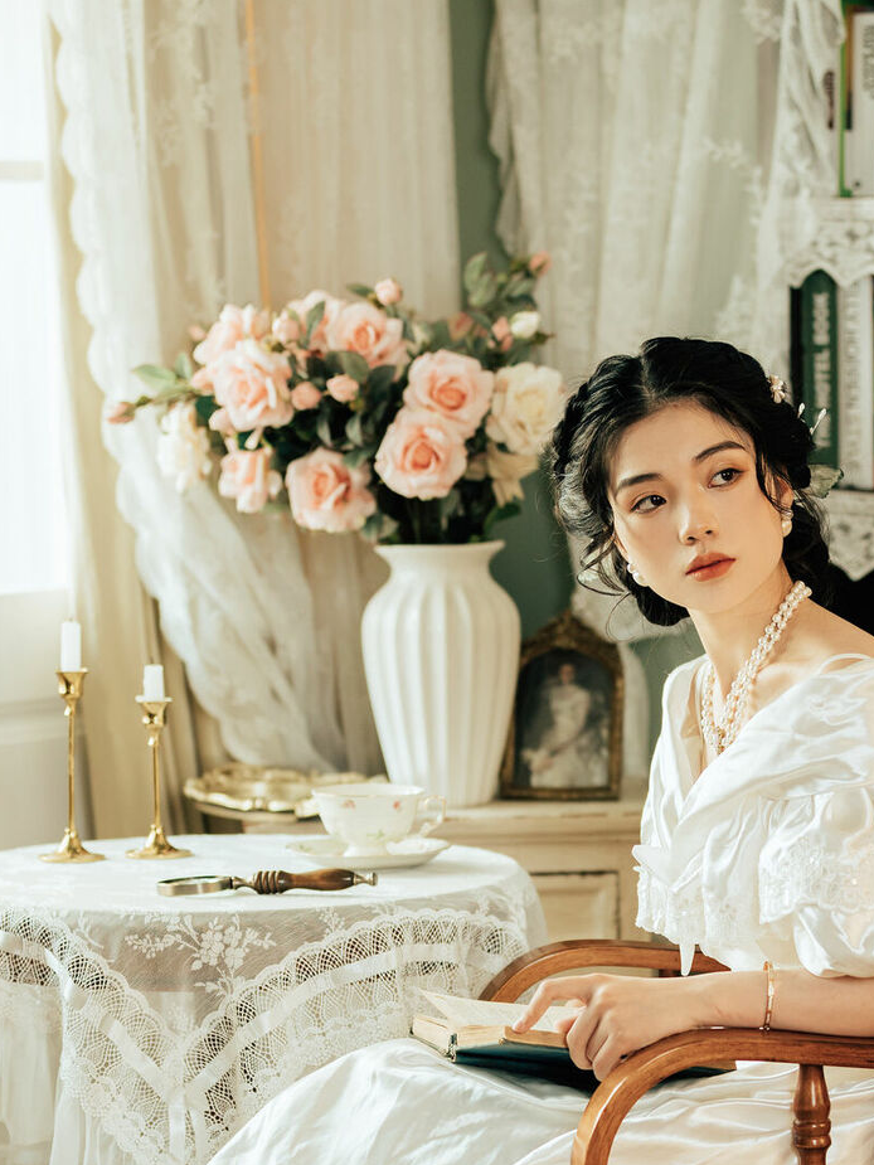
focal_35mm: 113
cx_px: 534
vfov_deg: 17.3
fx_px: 3803
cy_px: 860
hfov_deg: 13.1
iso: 640
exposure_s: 1/200
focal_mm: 70
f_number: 2.8
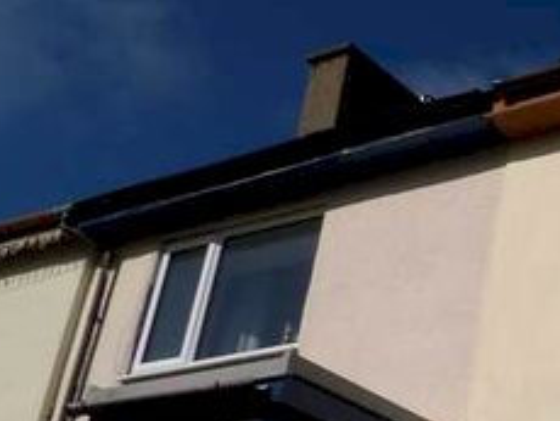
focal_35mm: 73
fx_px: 1182
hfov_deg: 22.4
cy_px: 442
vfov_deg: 19.5
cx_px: 813
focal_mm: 4.3
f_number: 7.4
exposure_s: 1/680
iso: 100
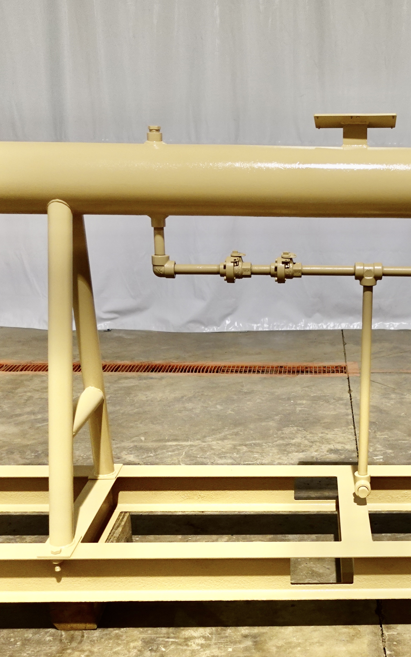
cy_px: 392
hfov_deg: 27.8
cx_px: 347
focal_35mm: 45
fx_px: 806
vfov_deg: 44.1
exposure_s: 1/30
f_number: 1.8
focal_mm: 9.4
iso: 400
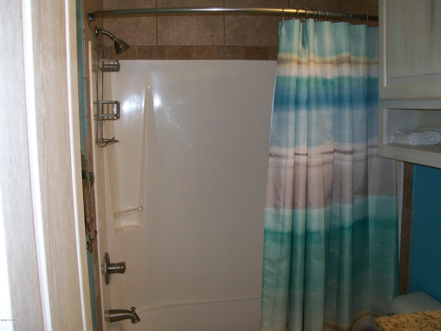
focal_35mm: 36
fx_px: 459
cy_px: 166
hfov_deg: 51.4
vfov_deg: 39.7
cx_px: 220
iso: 80
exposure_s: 1/30
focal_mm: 6
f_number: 2.7
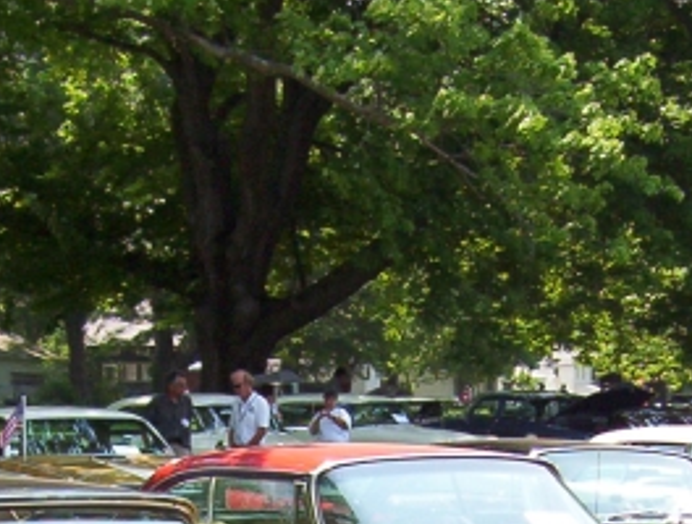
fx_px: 1966
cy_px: 650
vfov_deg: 14.6
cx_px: 273
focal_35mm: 98
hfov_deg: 19.9
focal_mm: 5.54
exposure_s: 1/970
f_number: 2.76
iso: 100
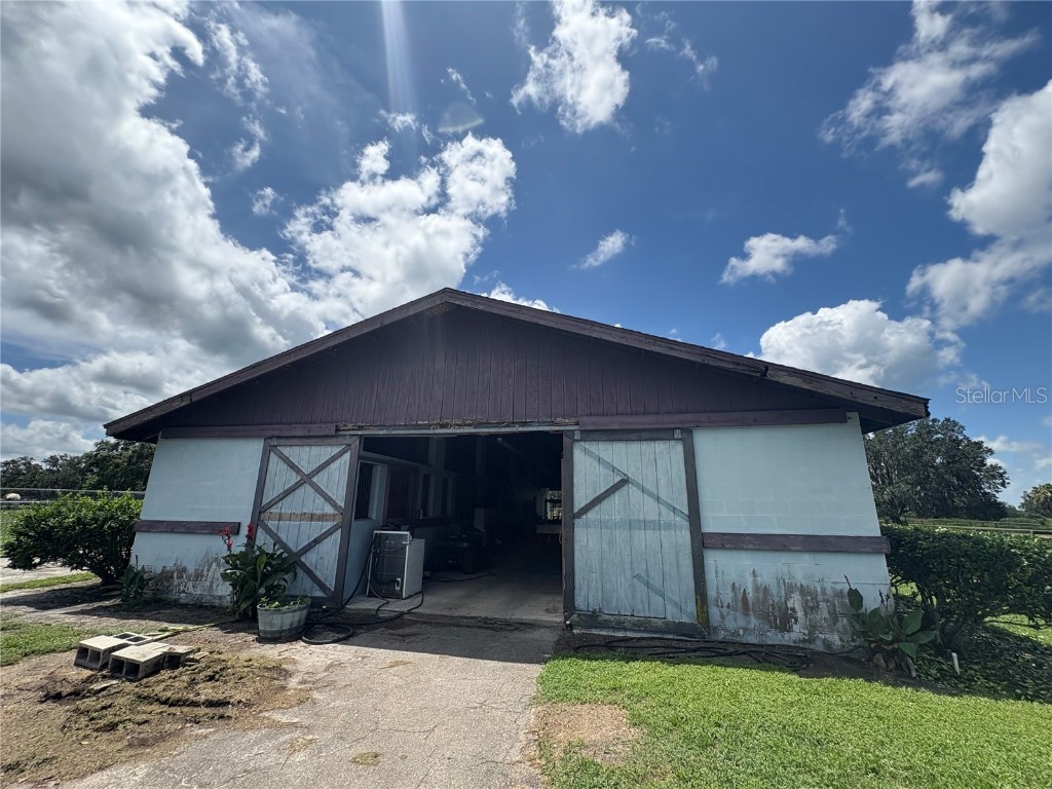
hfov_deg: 102.1
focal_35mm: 14
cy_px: 394
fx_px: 425
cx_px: 526
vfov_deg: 85.7
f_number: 2.2
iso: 64
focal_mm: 2.22
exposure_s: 1/2494
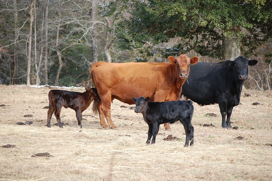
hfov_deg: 11.4
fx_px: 1359
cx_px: 136
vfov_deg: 7.6
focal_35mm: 180
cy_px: 90
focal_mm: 120
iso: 400
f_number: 5
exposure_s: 1/400
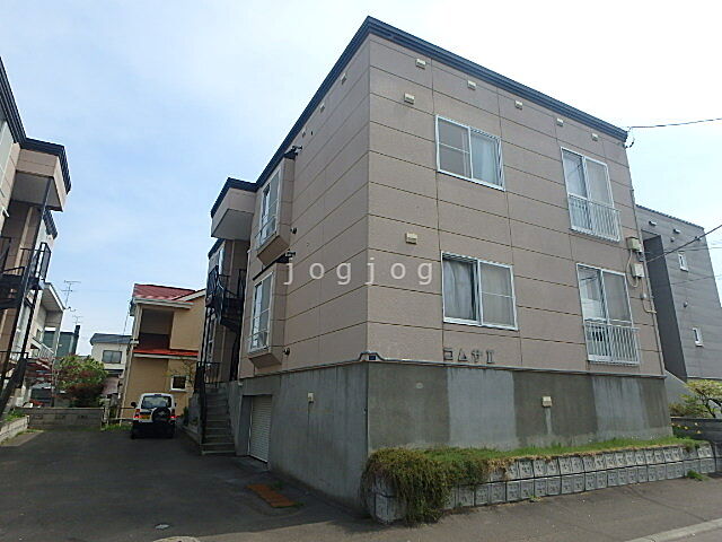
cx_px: 361
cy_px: 271
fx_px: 438
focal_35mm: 21
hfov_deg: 79.0
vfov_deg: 63.4
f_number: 6
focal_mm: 3.7
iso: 125
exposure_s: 1/500
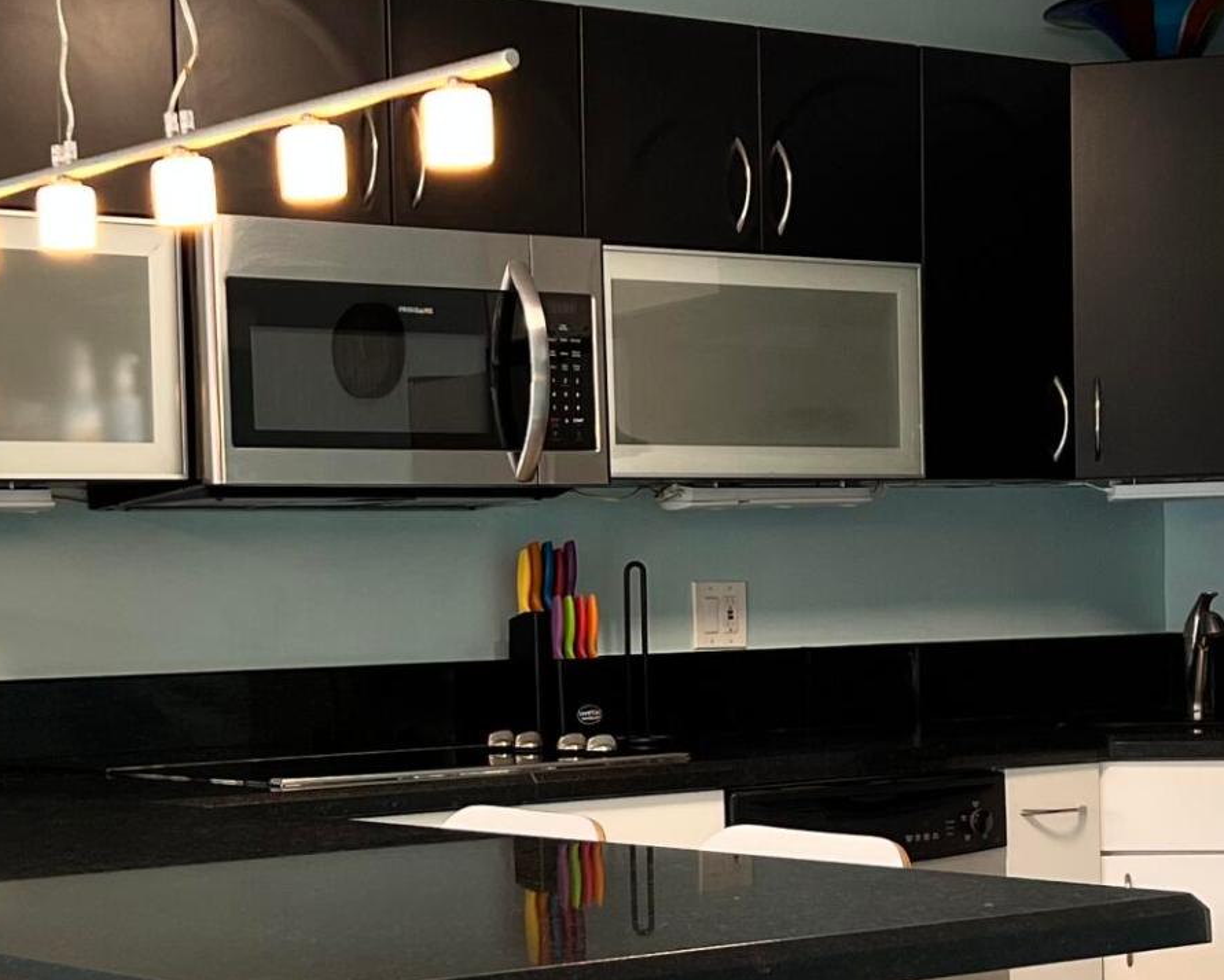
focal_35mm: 82
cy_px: 686
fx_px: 2971
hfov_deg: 23.2
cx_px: 446
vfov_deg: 18.6
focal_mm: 5.7
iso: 100
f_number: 1.5
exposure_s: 1/120
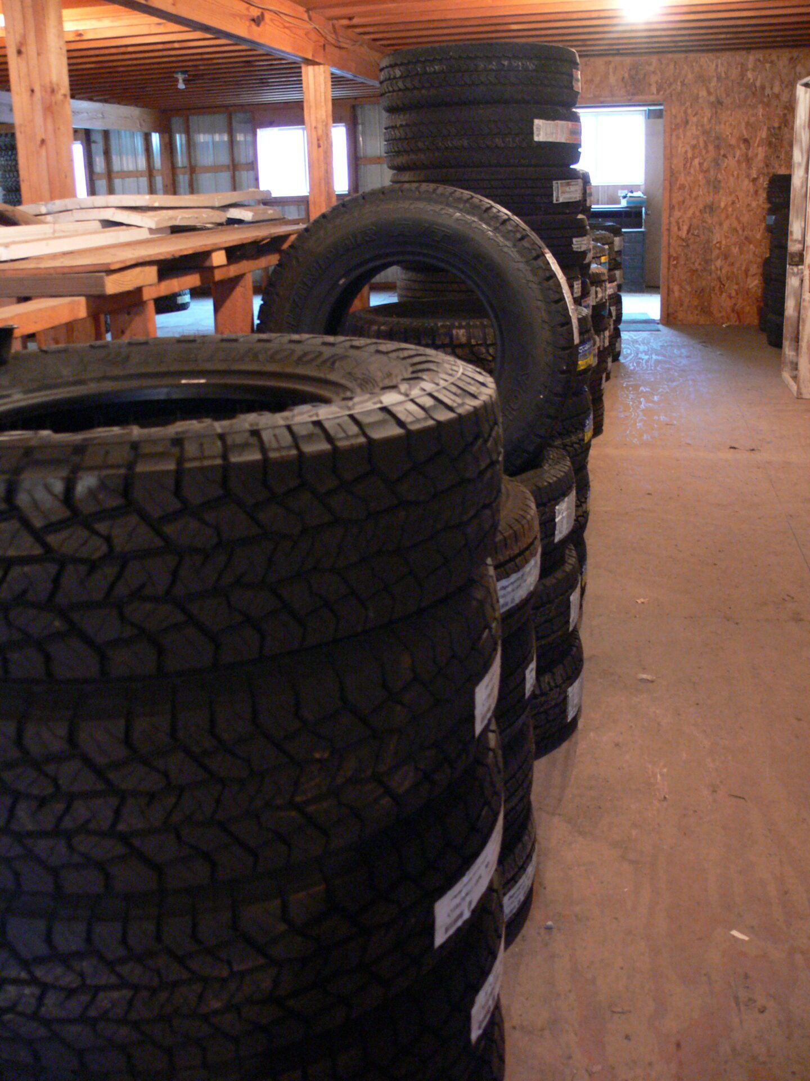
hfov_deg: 40.7
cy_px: 540
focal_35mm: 35
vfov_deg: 52.6
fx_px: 1092
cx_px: 405
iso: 200
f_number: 2.8
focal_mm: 7.4
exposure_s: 1/4
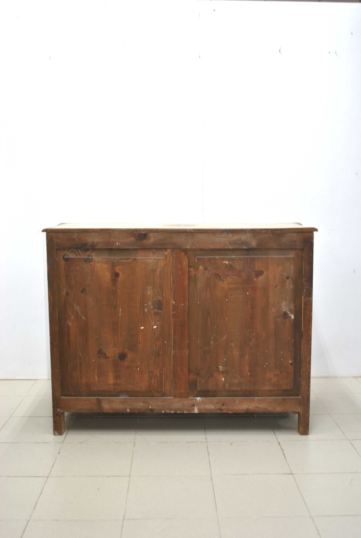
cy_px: 269
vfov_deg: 49.5
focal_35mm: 39
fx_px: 585
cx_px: 180
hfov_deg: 34.3
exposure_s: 1/10
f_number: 4.2
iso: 200
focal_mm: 26
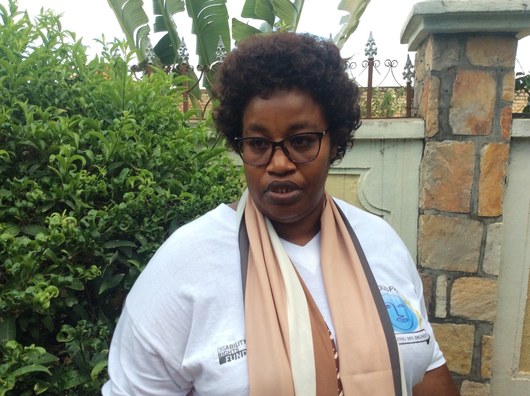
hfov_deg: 56.9
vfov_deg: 44.1
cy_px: 198
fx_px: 489
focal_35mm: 32
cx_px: 265
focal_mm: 3.3
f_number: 2.4
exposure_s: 1/120
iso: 40
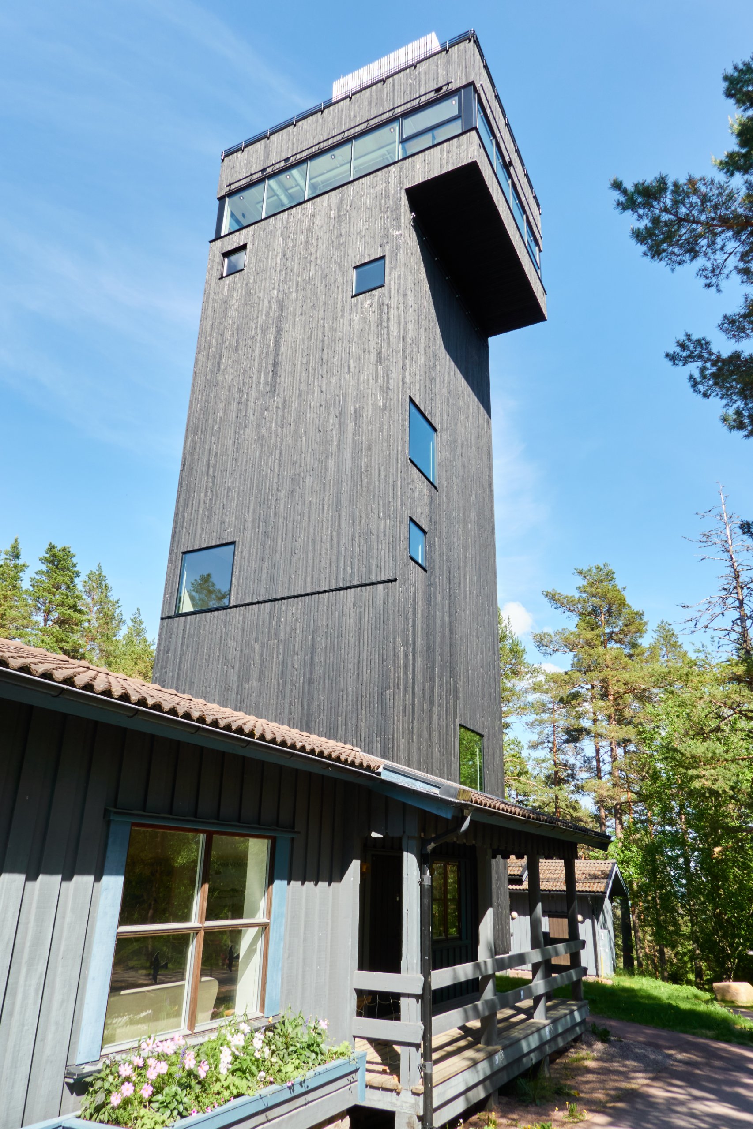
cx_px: 376
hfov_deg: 53.1
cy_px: 564
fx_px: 753
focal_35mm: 24
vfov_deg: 73.8
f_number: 9
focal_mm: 9
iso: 100
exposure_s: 1/100
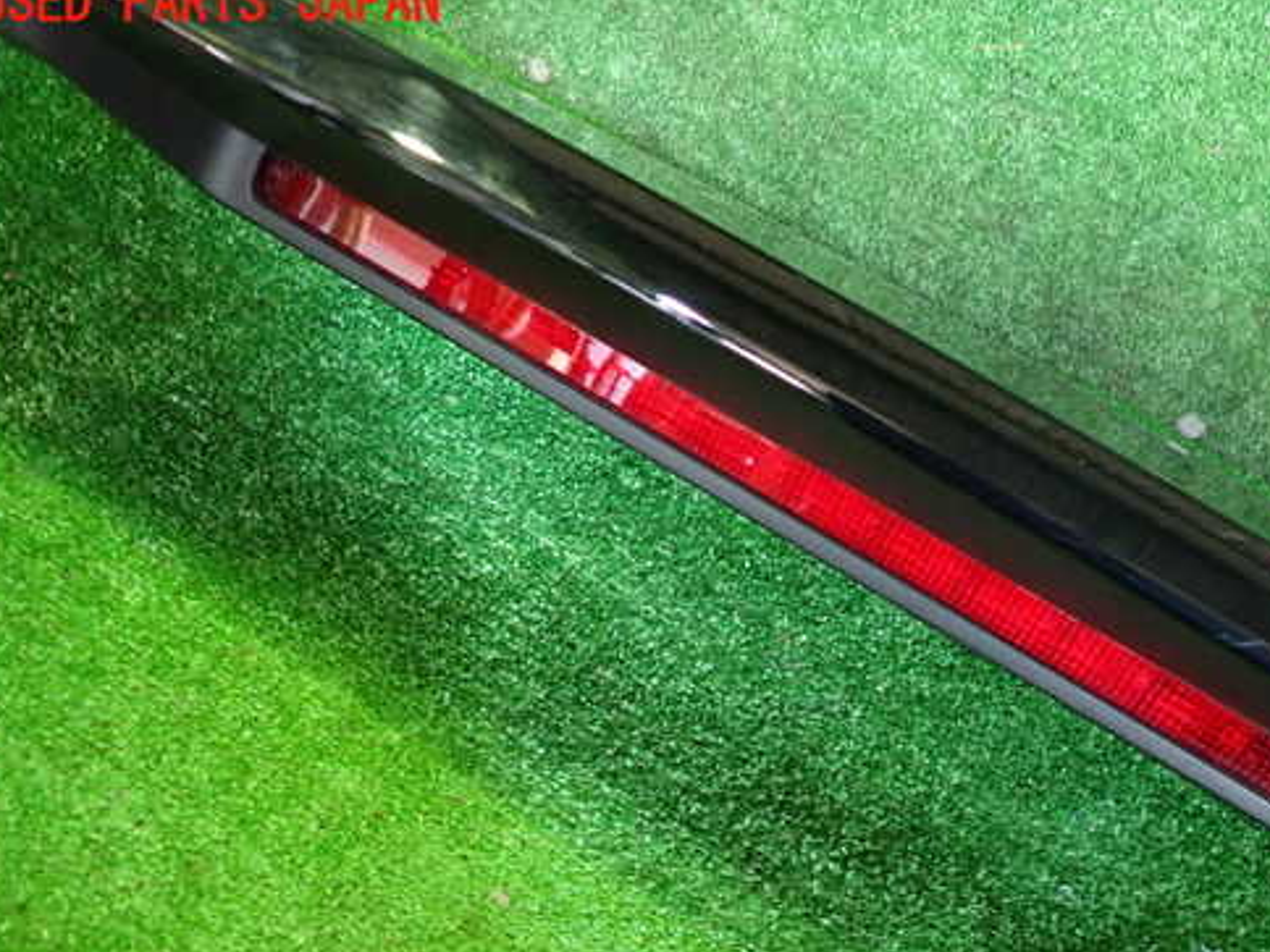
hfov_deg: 58.0
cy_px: 561
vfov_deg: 45.2
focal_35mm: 31
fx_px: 1137
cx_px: 750
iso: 800
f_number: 2
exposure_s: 1/30
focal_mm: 4.5
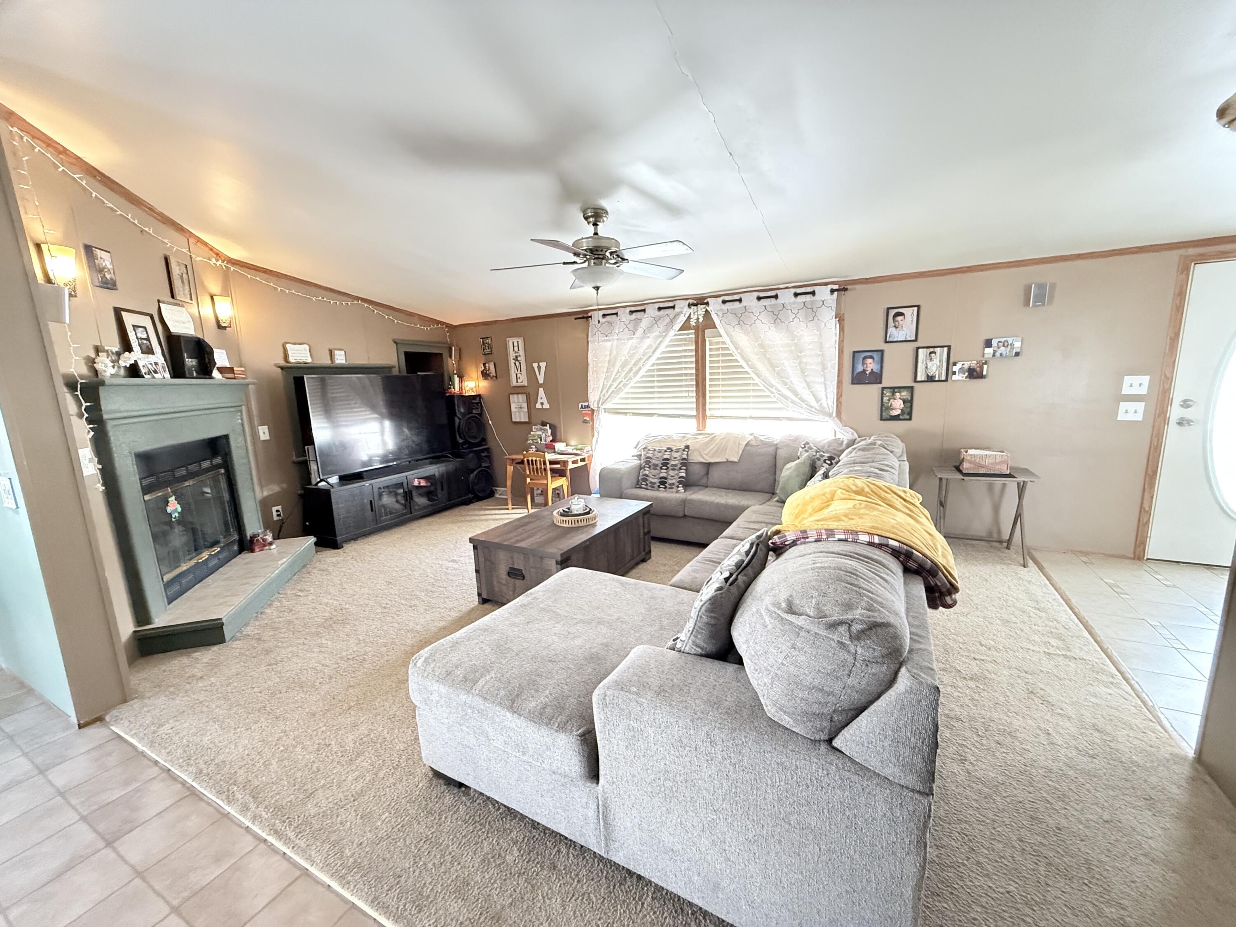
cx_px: 618
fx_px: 500
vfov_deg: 85.7
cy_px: 464
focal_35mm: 14
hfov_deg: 102.1
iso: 800
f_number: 2.2
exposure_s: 1/60
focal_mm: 2.22
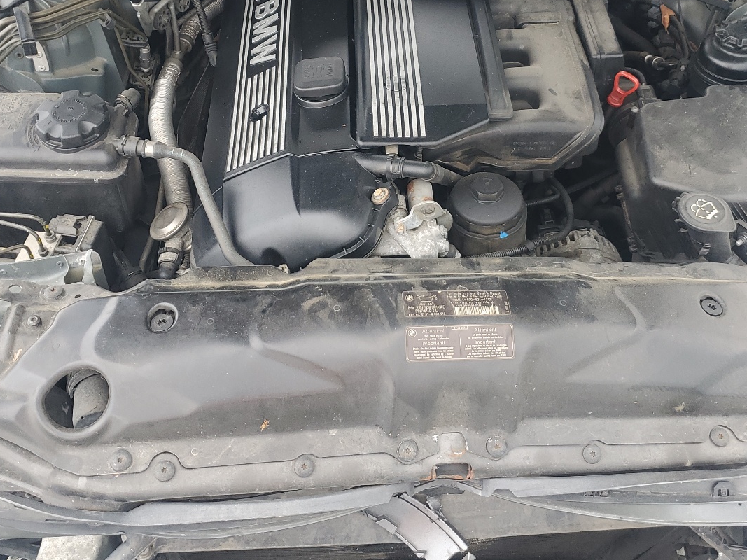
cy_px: 163
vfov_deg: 36.2
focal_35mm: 39
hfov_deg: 47.8
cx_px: 415
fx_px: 842
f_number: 1.5
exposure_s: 1/238
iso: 50
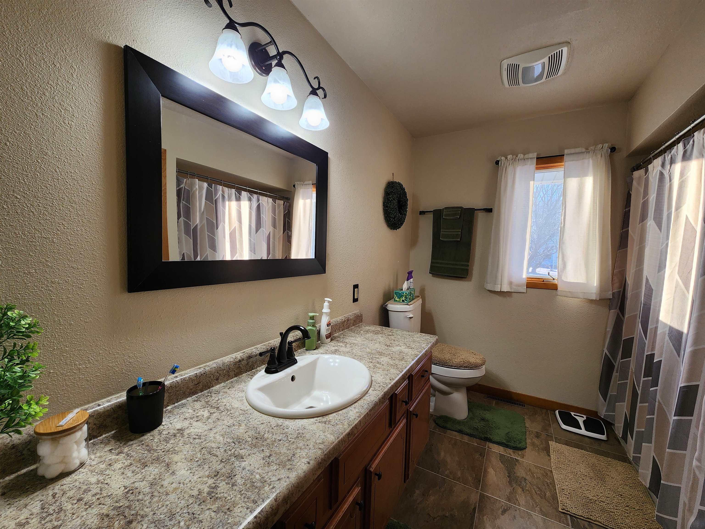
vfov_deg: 89.9
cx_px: 352
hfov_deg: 106.2
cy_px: 264
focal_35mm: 13
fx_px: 265
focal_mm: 2.2
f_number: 2.2
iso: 80
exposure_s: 1/120
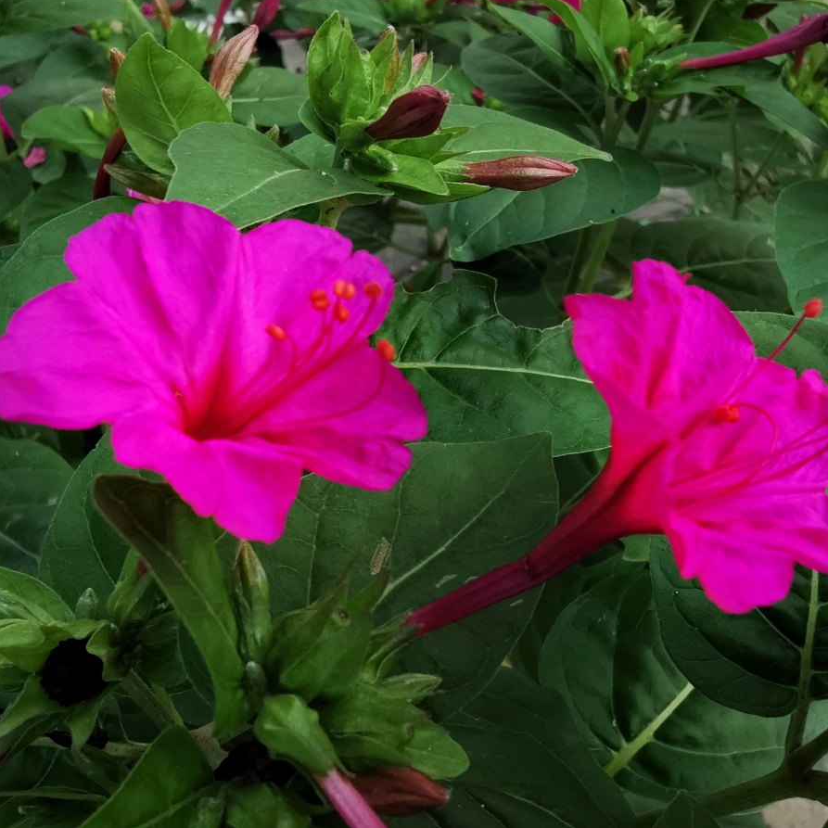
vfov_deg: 43.9
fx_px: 1028
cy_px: 412
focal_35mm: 38
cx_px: 451
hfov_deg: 43.8
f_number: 2.2
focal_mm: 2.26
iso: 64
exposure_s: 1/50
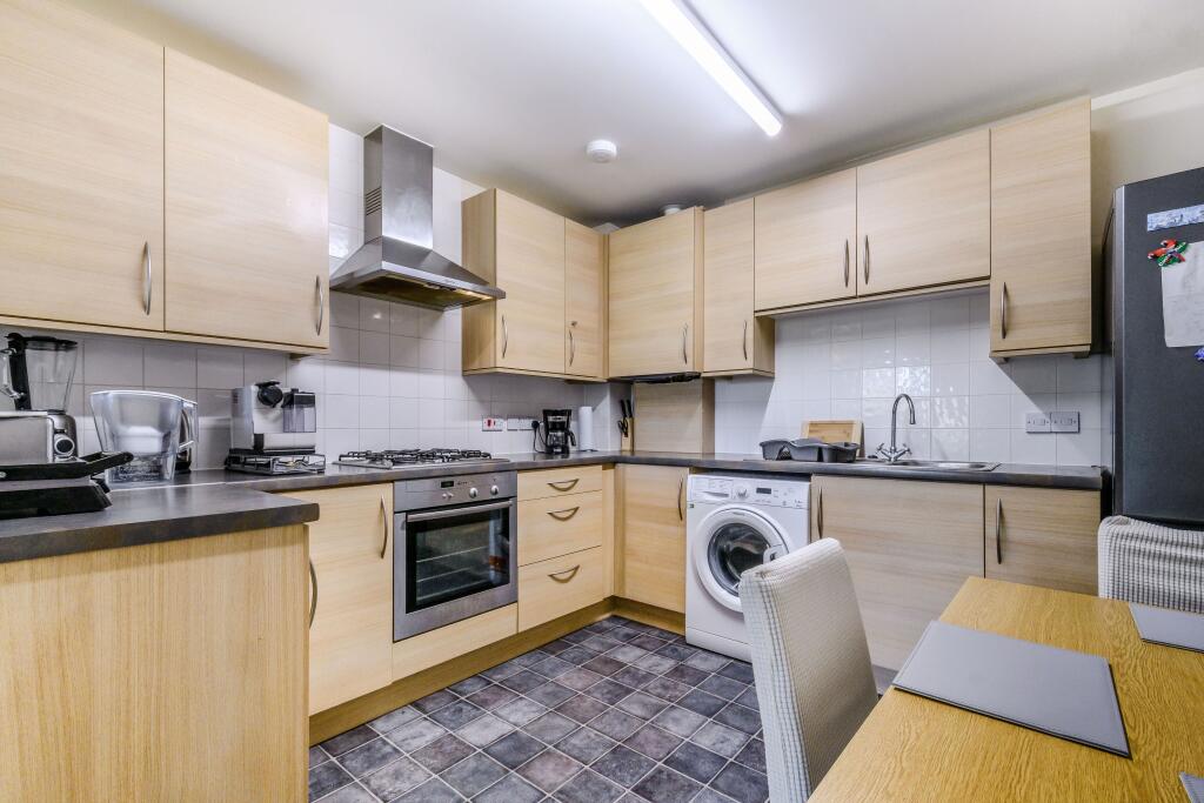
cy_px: 402
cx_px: 602
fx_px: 502
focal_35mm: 15
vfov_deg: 77.3
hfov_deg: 100.4
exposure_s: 1/15
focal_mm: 10
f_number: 8
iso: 200
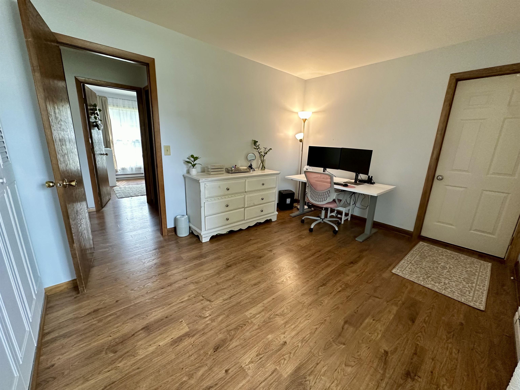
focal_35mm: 14
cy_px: 195
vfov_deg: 85.7
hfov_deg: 102.1
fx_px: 210
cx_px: 260
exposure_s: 1/120
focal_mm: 2.22
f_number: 2.2
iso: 320
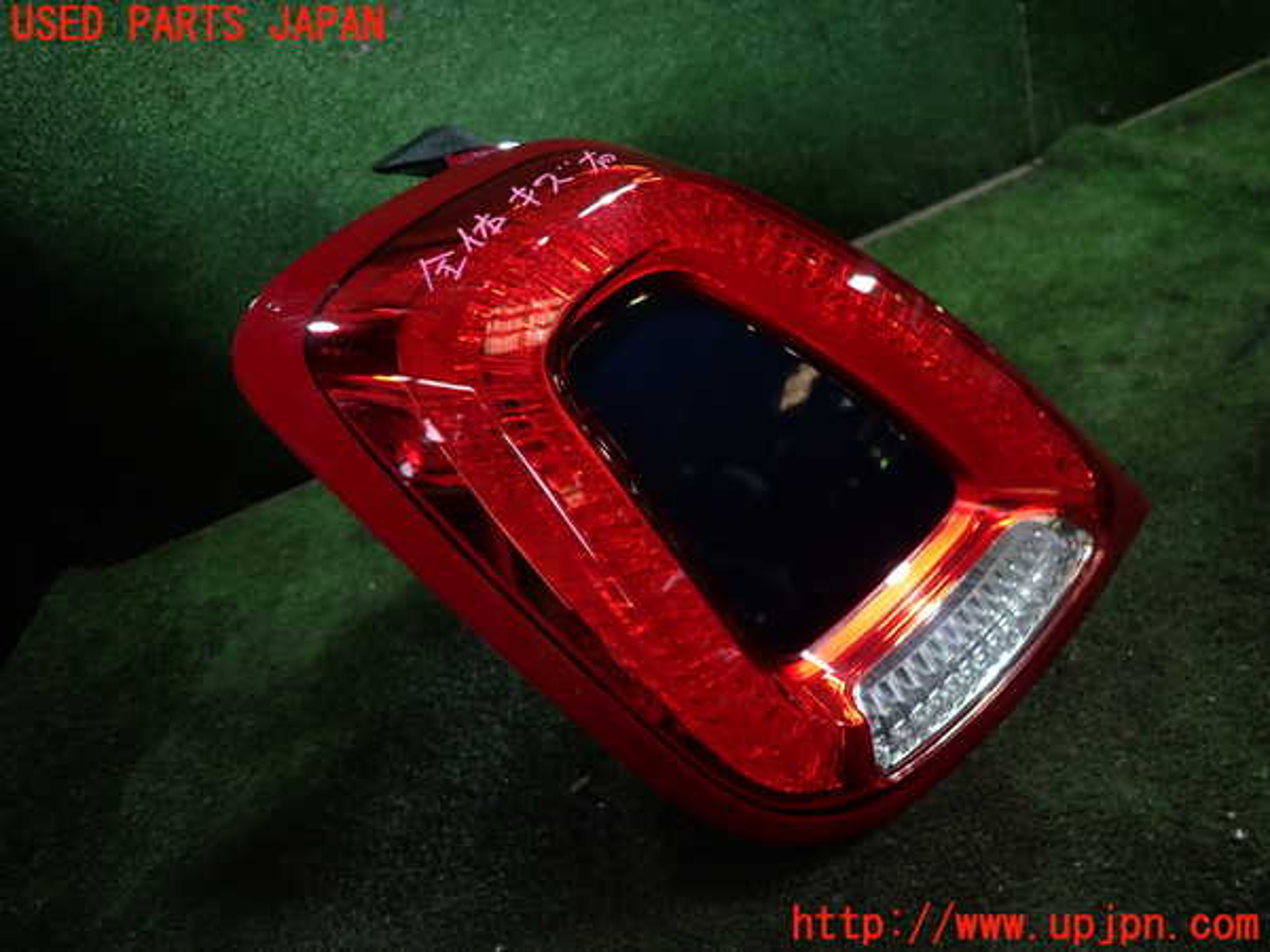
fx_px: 917
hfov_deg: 69.4
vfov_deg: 54.9
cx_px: 635
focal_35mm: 25
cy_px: 476
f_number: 2
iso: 160
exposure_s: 1/60
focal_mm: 4.5
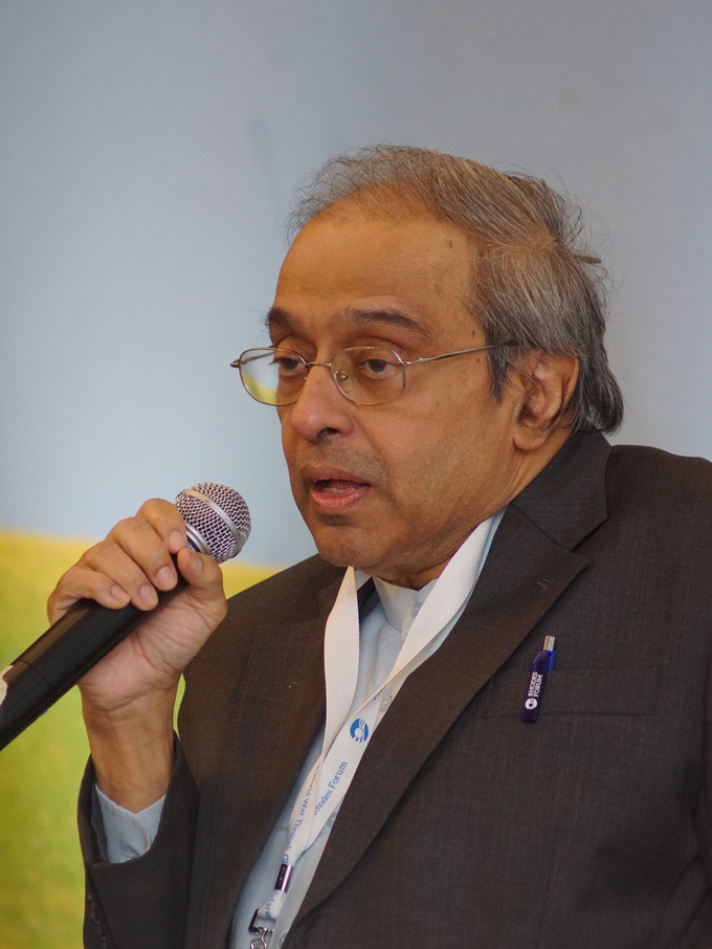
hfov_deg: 3.0
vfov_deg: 4.1
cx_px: 357
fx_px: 13404
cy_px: 472
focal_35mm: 489
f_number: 5.6
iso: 800
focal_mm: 300
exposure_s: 1/60
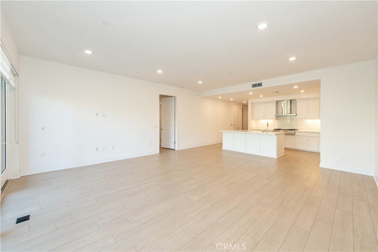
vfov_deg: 81.2
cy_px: 126
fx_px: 147
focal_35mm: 14
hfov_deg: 104.2
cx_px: 189
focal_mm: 14
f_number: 5.6
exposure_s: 1/125
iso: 640
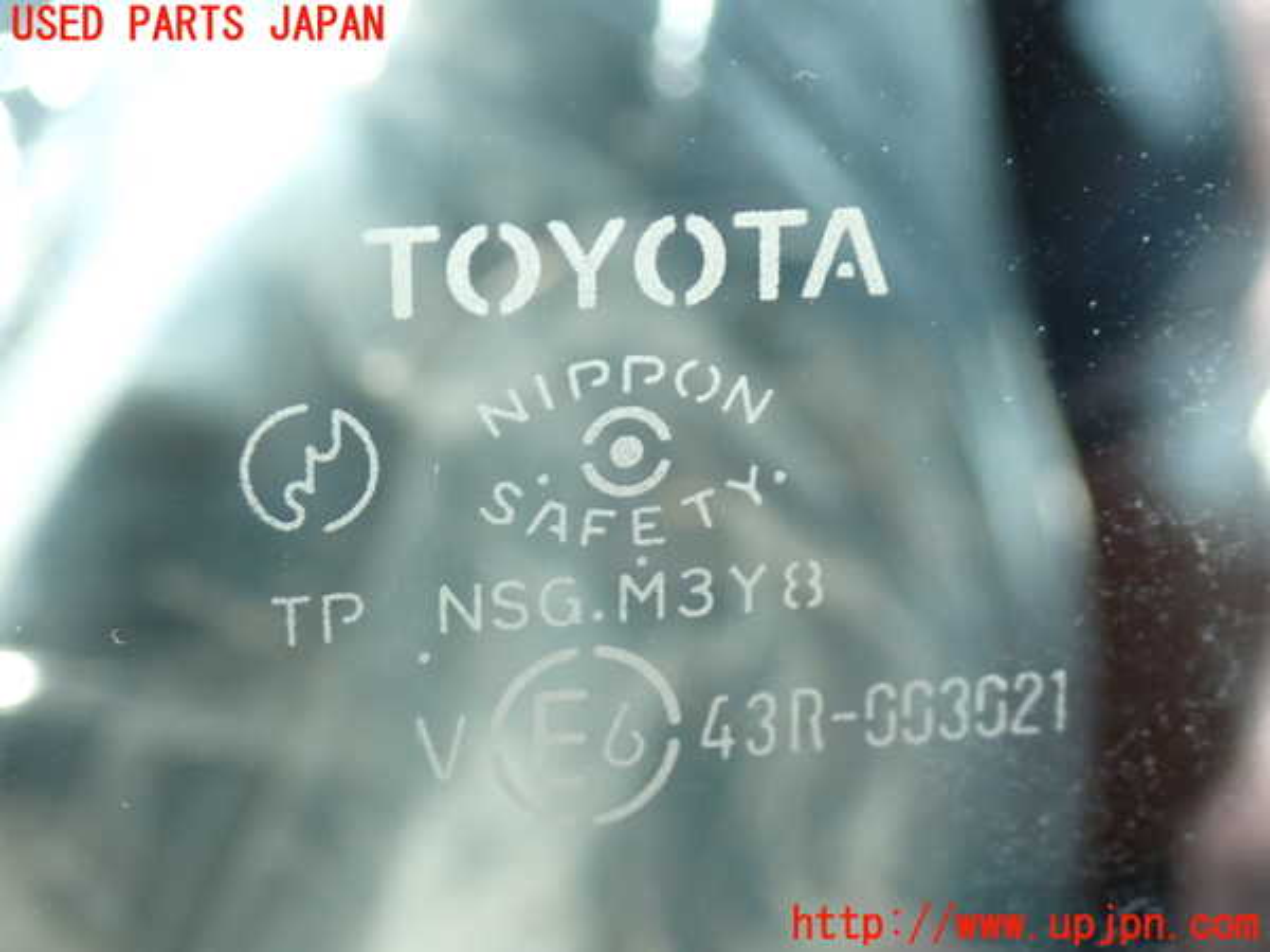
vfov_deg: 19.1
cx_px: 635
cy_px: 476
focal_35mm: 77
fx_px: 2825
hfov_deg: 25.3
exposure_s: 1/80
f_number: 4.1
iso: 250
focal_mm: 13.65
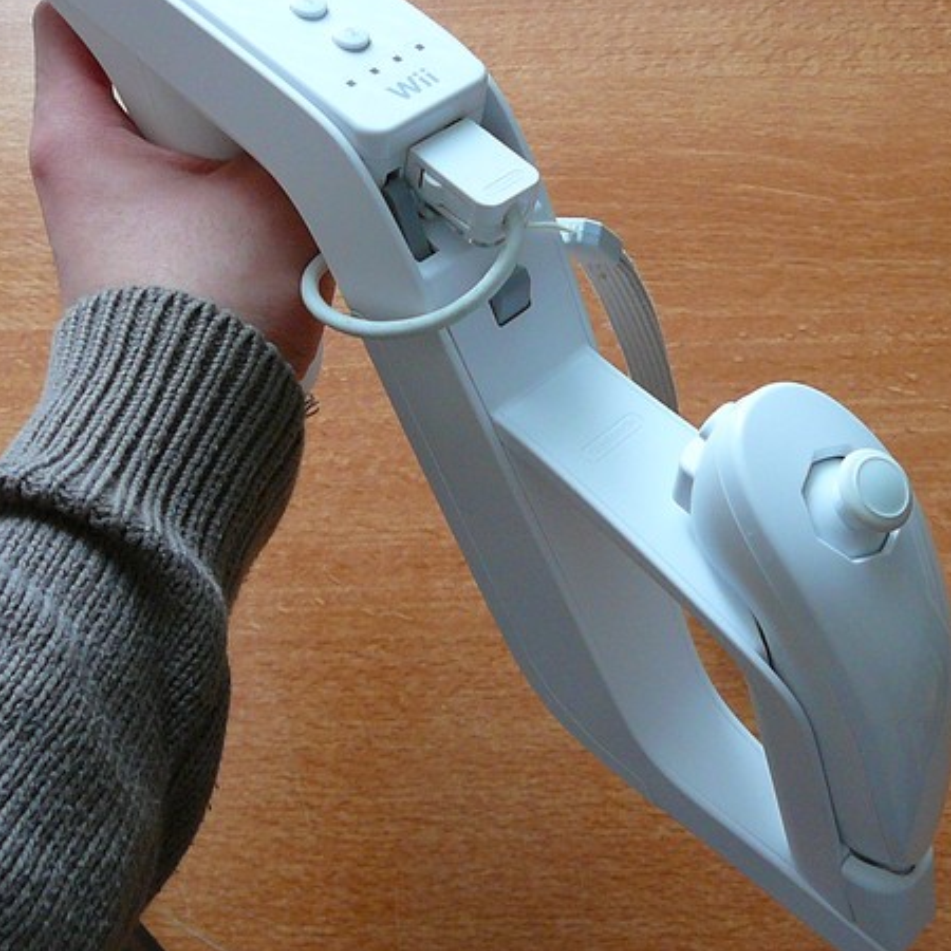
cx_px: 560
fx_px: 1710
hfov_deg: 31.0
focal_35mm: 55
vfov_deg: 30.9
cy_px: 338
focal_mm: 5.2
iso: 160
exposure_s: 1/30
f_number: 2.8
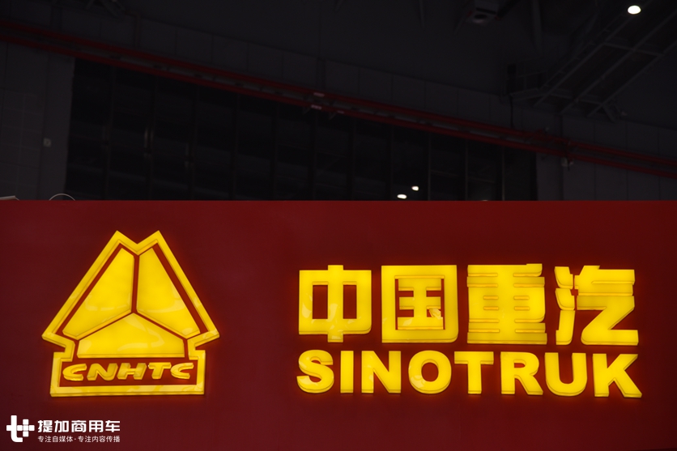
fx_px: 1974
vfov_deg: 13.0
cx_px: 338
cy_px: 226
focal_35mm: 105
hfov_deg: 19.5
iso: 160
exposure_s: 1/125
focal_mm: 105
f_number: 5.6
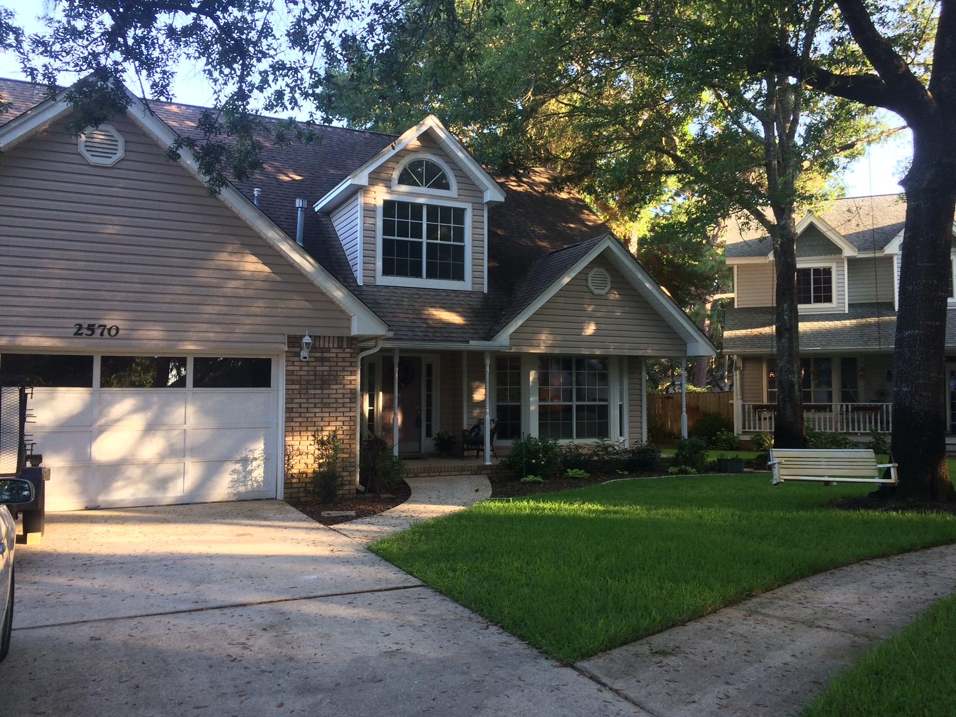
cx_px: 478
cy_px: 358
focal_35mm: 29
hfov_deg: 61.7
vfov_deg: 48.2
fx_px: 801
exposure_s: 1/120
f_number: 2.2
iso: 64
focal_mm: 4.15
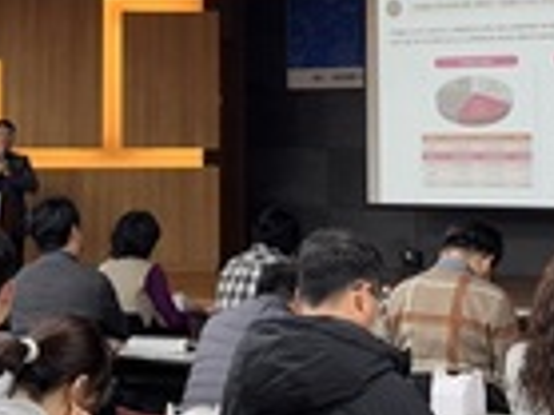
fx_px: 1935
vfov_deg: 12.1
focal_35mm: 121
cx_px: 219
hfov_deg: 16.3
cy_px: 32
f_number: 1.78
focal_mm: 6.86
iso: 80
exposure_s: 1/120
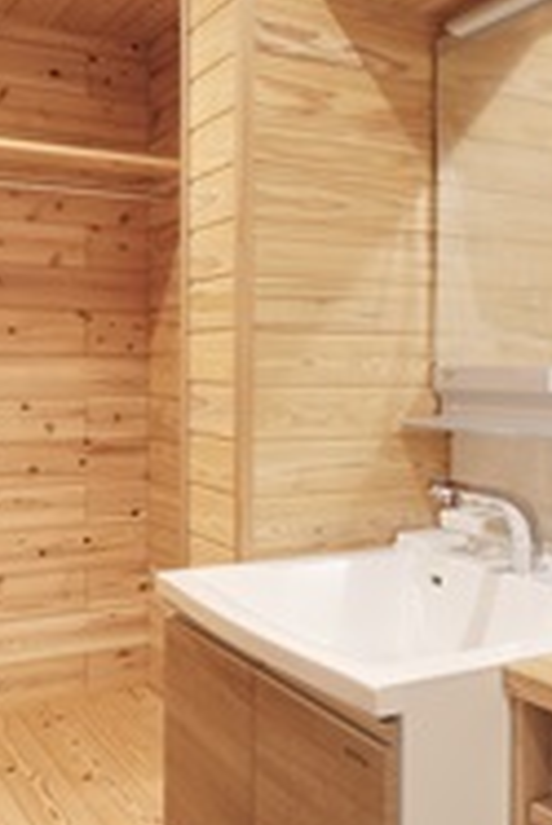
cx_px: 464
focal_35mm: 42
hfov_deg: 30.9
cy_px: 421
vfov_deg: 46.4
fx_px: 964
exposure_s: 1/1.8
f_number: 6.4
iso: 160
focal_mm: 10
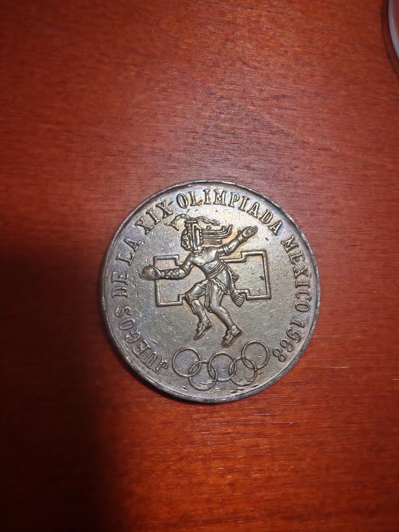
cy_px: 266
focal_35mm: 26
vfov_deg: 67.3
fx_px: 400
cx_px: 200
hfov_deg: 53.1
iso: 200
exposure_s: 1/33
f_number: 2.2
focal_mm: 1.96
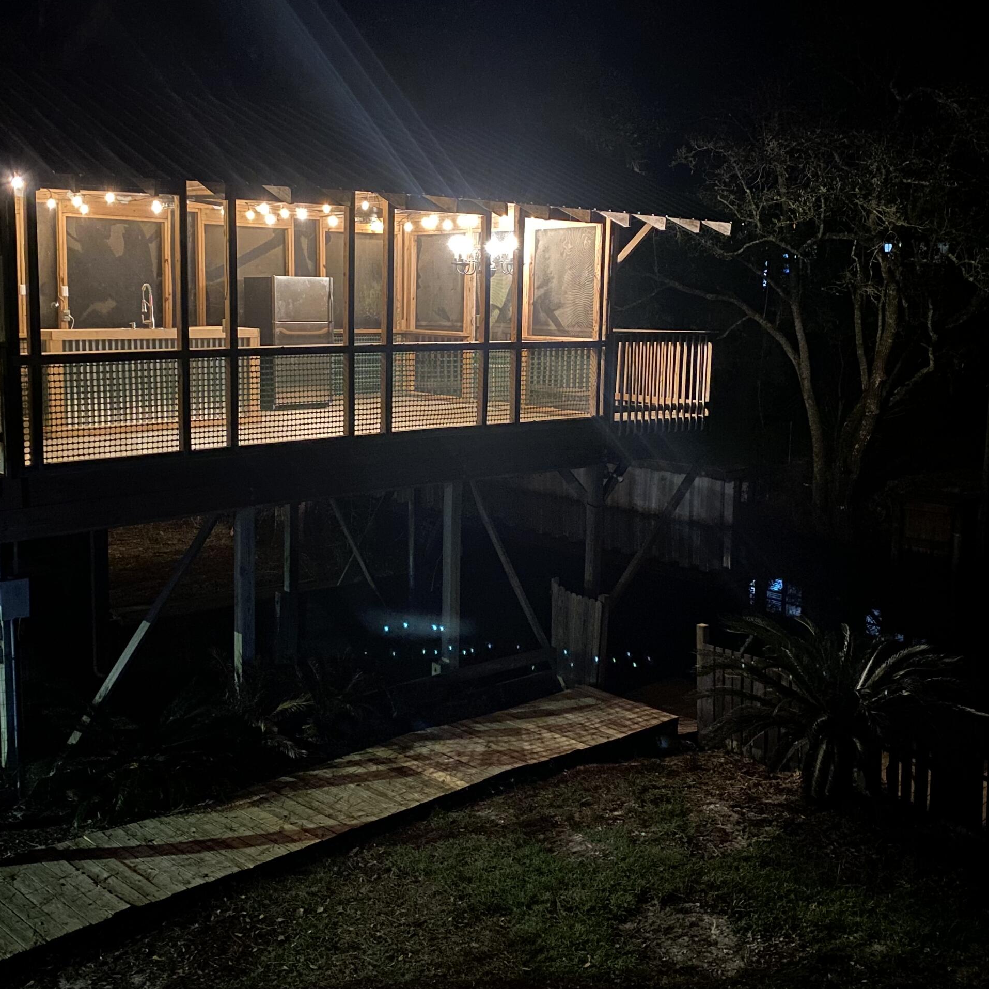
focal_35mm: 36
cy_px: 435
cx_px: 441
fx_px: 1164
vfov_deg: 46.0
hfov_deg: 46.0
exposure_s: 1/4
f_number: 1.8
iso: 320
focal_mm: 4.25
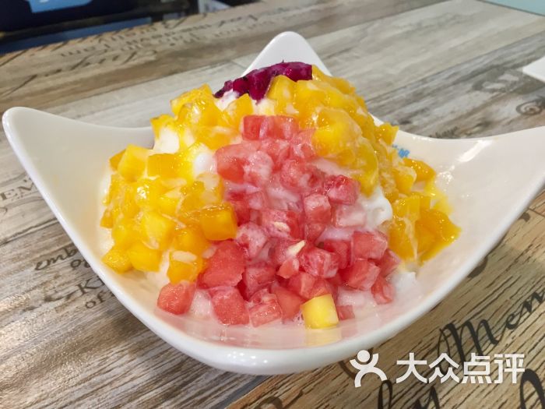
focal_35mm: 29
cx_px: 272
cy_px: 204
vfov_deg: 48.2
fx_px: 457
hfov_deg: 61.7
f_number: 2.2
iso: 100
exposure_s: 1/33
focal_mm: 4.15
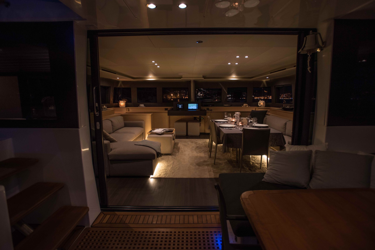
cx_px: 188
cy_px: 125
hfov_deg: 93.3
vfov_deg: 70.5
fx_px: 177
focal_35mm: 17
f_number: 2.8
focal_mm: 17
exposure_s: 1/8
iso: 800
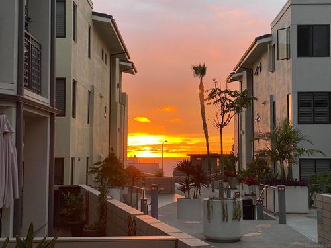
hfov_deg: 36.8
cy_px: 124
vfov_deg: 28.0
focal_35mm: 52
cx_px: 166
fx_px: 497
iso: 32
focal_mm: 6
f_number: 2
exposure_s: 1/122
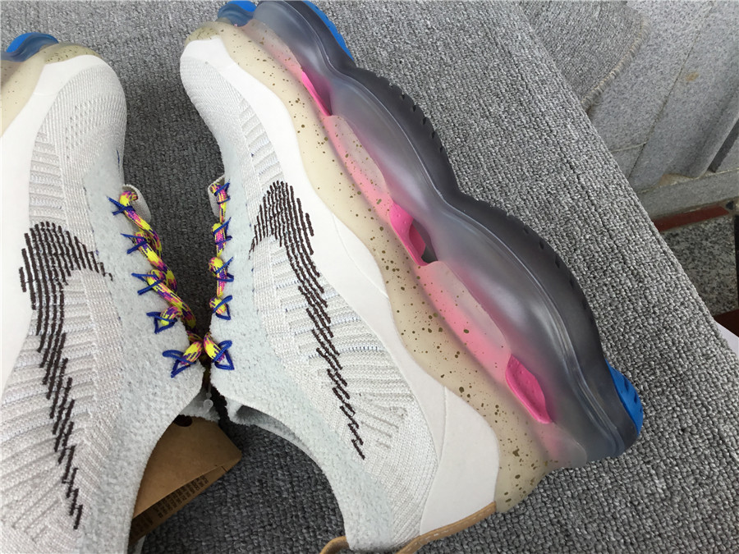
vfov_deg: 45.4
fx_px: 662
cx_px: 370
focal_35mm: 31
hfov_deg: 58.4
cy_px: 277
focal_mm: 3.3
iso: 25
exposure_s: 1/379
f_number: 2.4
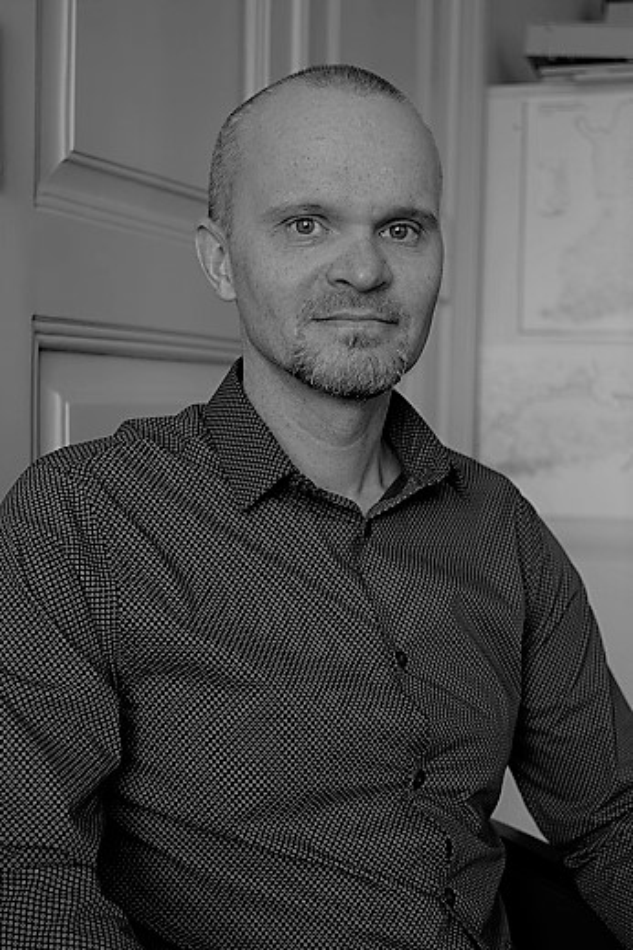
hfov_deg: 29.9
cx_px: 316
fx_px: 1187
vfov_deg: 43.6
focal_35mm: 45
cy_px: 475
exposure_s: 1/60
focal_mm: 30
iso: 320
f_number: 2.8
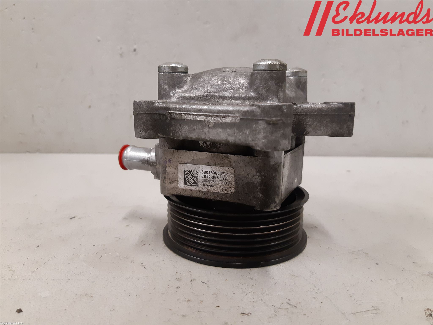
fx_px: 325
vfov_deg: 53.1
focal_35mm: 26
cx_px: 216
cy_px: 162
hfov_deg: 67.3
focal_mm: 3.93
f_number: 1.7
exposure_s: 1/50
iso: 200
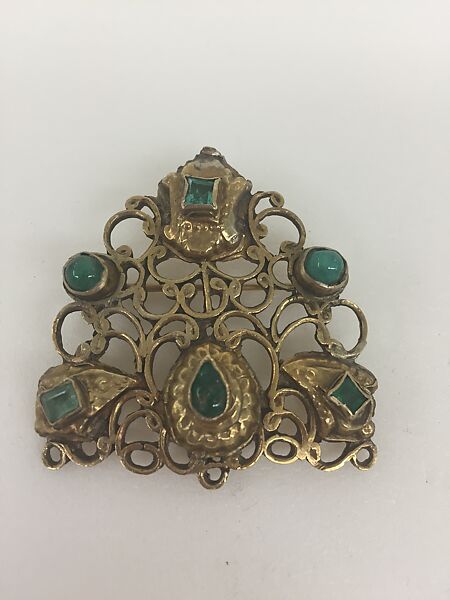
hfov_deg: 48.2
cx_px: 225
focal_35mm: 29
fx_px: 503
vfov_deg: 61.7
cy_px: 300
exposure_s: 1/40
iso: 40
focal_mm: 4.15
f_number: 2.2
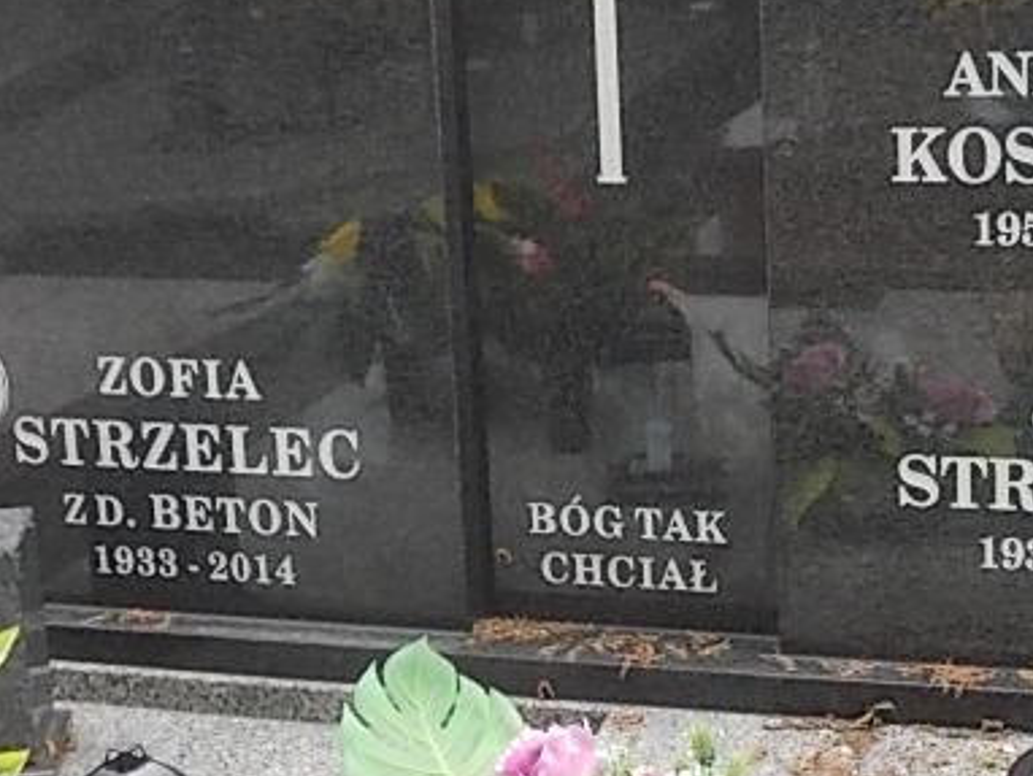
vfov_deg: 20.3
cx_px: 646
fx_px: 2150
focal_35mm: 72
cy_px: 222
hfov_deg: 26.9
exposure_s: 1/100
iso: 80
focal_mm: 6.1
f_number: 3.3
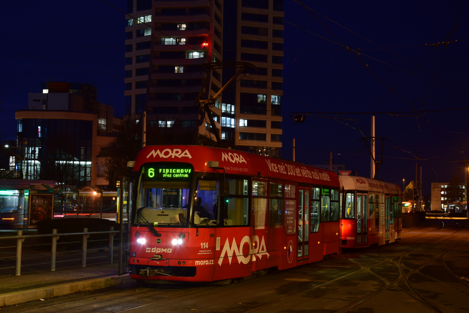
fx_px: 821
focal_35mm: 63
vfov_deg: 21.6
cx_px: 234
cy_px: 156
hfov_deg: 31.9
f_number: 6.3
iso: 200
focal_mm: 42
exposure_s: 1.6
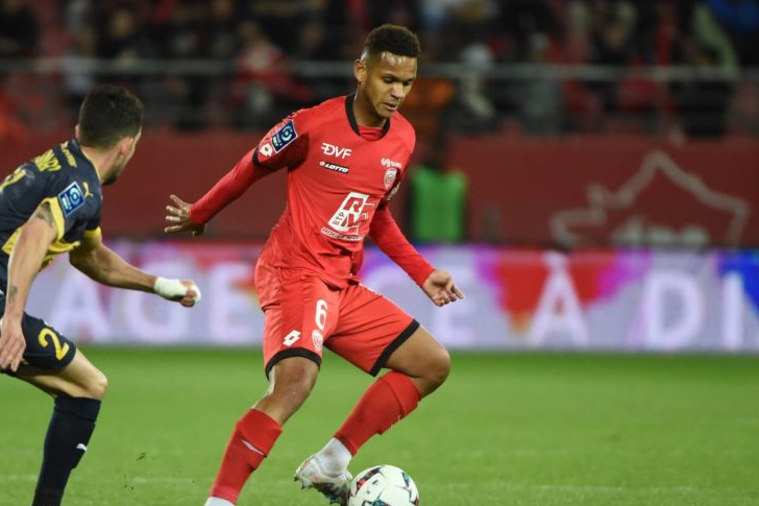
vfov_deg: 2.4
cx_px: 229
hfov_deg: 3.7
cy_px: 248
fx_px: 11866
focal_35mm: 563
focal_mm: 400
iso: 3200
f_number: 4
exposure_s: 1/800
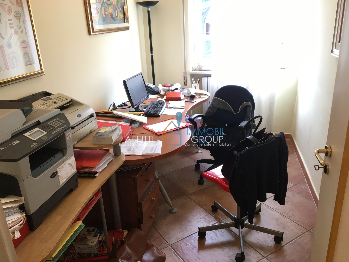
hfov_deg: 61.7
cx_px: 174
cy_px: 131
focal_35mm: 29
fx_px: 292
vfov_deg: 48.2
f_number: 2.2
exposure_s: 1/33
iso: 80
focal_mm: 4.15
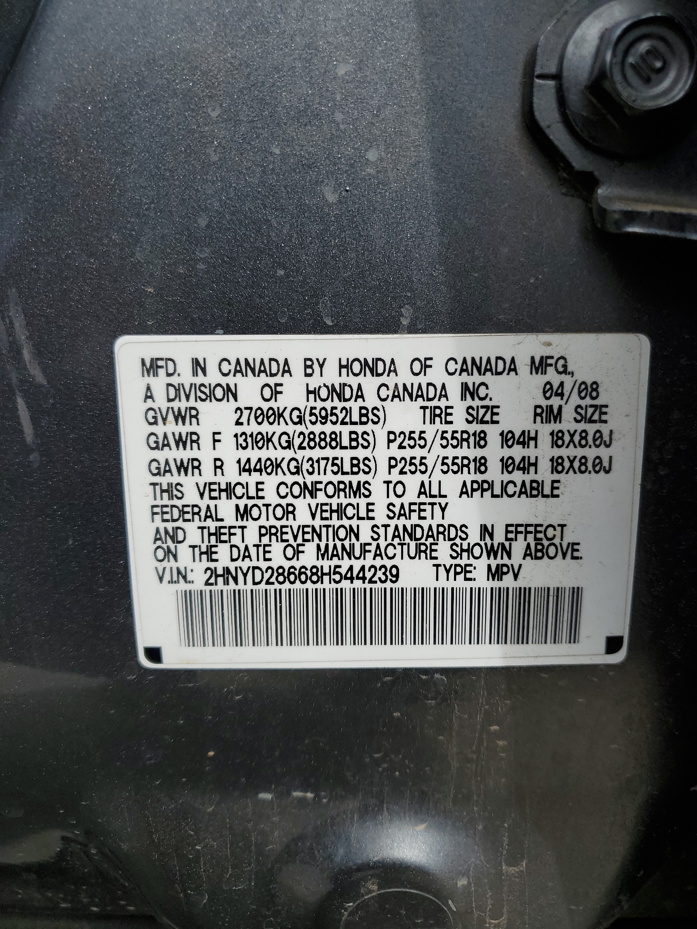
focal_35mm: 26
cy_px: 464
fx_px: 698
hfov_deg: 53.1
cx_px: 348
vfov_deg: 67.3
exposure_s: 1/3333
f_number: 1.5
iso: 50
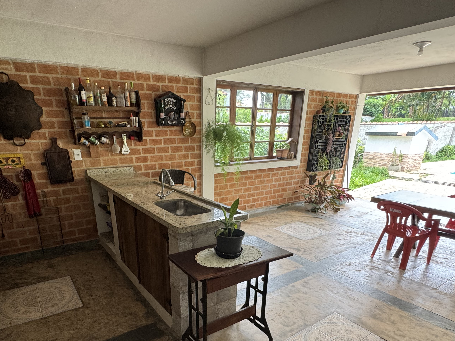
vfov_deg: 58.9
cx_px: 203
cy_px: 242
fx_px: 289
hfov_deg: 76.1
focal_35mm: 22
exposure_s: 1/99
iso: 125
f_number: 2.2
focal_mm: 2.22
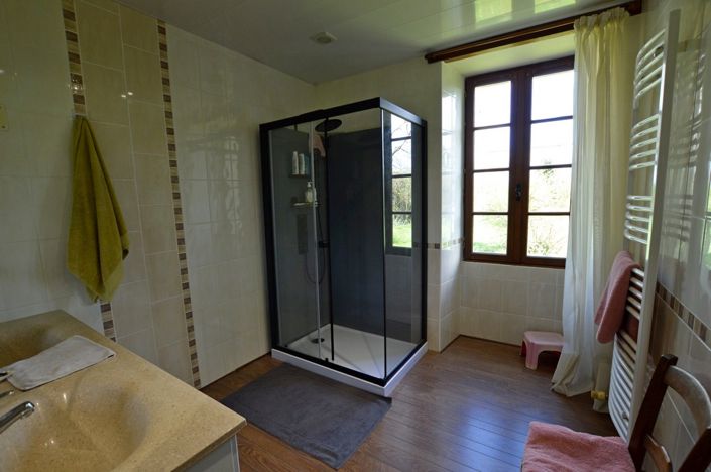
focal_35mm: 15
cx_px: 356
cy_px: 236
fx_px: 296
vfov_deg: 77.2
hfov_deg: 100.5
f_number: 4.5
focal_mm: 10
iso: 400
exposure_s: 1/80
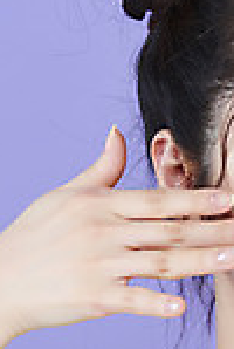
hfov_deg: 4.9
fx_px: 2727
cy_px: 251
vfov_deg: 7.3
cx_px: 305
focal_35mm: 281
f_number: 11
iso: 64
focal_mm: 105
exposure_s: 1/125
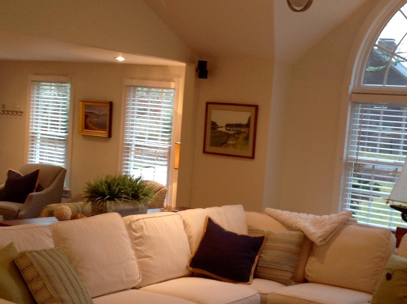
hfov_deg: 29.8
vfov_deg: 22.5
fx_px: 763
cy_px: 185
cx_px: 246
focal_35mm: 65
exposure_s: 1/15
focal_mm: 4.28
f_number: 2.4
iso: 64
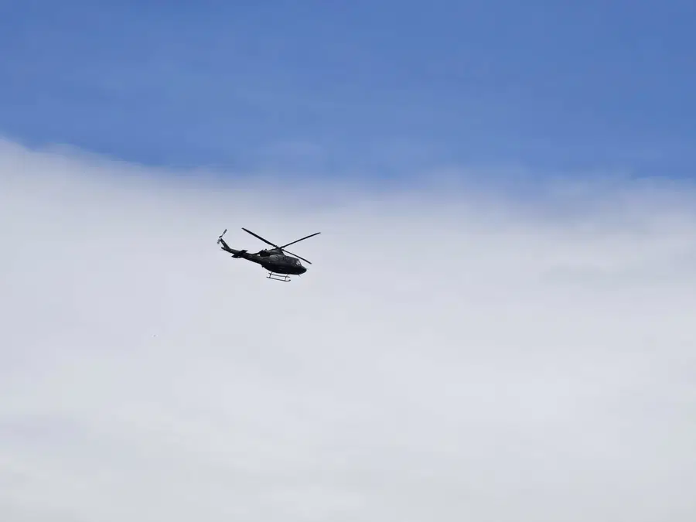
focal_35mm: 247
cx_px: 348
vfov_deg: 6.0
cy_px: 261
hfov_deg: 8.0
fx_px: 4966
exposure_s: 1/1070
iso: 50
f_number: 2.5
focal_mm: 19.4
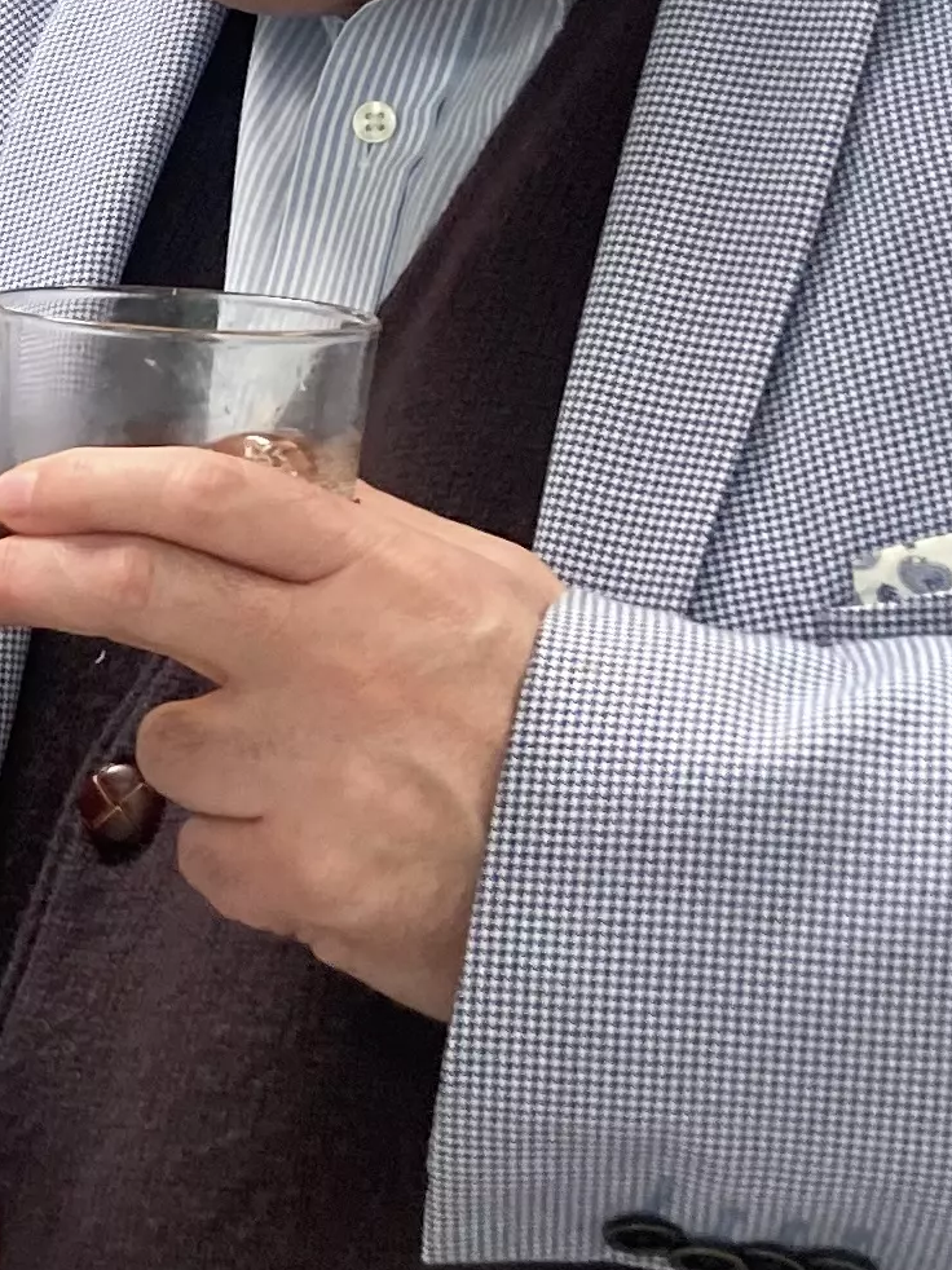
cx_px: -607
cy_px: 490
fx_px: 4219
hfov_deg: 12.1
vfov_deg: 17.1
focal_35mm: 115
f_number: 1.8
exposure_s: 1/50
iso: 80
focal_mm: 3.99
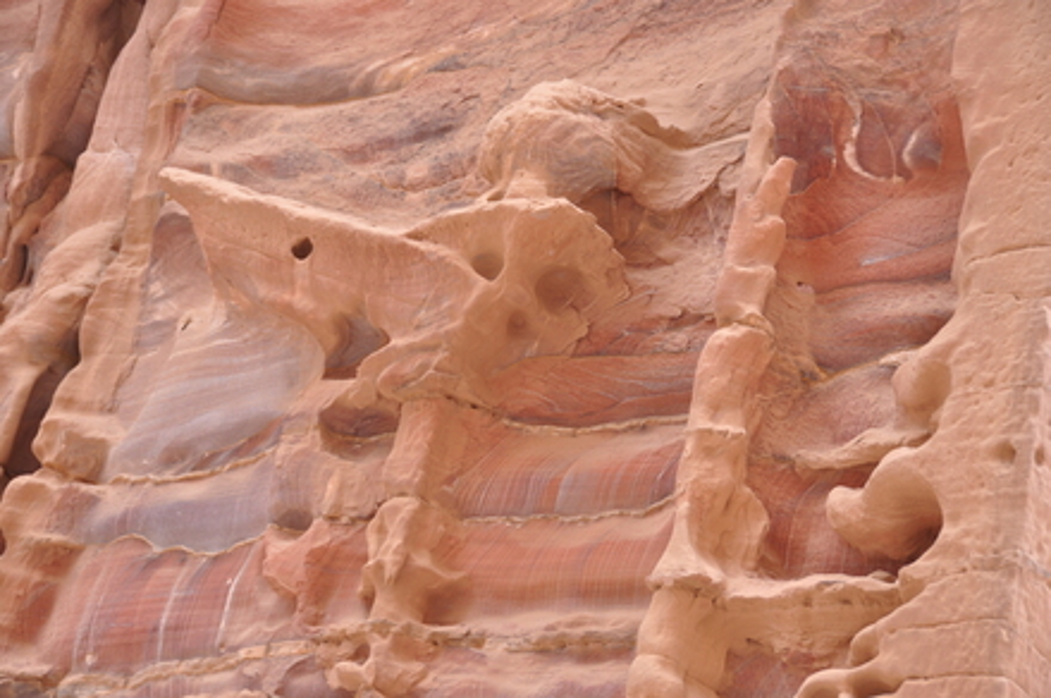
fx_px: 2099
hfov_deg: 28.1
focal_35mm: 72
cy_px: 349
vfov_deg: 18.9
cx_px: 526
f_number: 5
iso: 200
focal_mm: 48
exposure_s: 1/100
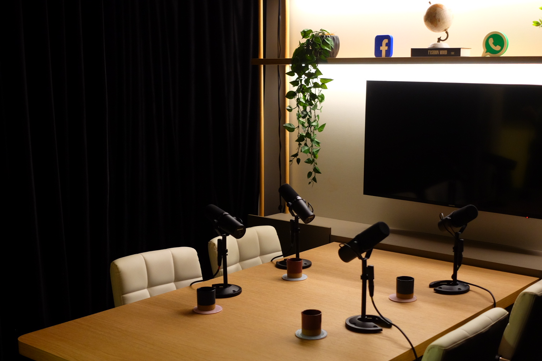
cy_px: 201
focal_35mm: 48
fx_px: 723
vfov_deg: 28.0
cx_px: 287
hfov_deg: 41.1
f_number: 2.8
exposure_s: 1/30
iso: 800
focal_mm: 27
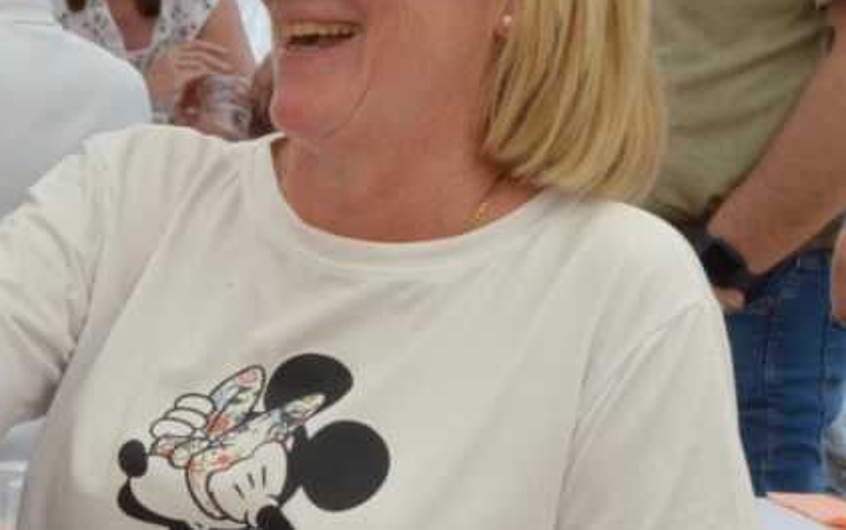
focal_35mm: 218
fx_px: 5022
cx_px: 361
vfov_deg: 6.0
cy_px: 110
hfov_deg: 9.6
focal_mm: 95
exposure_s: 1/160
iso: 4000
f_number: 36
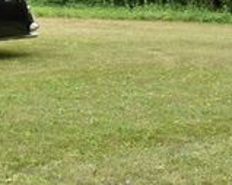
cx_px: -193
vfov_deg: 12.1
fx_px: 858
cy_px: -25
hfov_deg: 13.7
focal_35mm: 125
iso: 800
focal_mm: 22
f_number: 8
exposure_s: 1/400
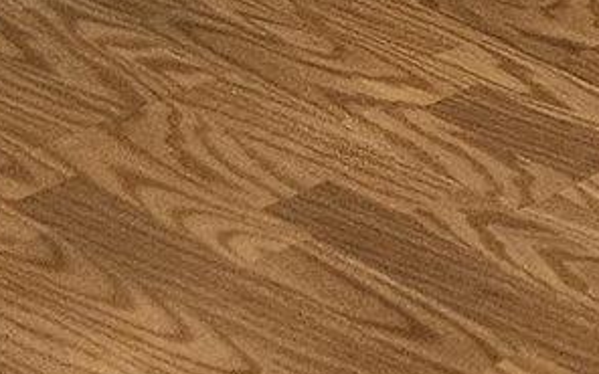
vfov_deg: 6.1
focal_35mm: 190
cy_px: -954
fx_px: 3102
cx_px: 878
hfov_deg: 10.7
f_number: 1.8
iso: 640
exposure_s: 1/60
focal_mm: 5.4
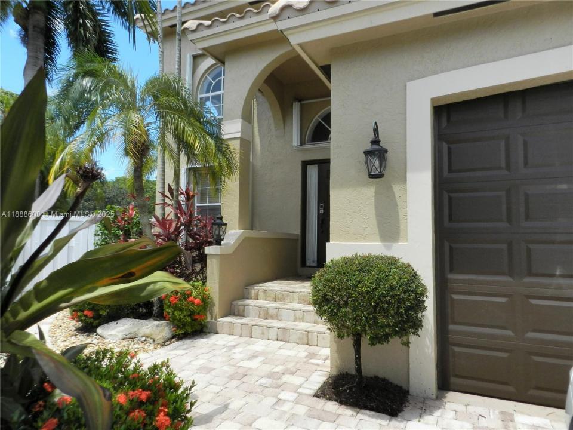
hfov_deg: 73.9
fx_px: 381
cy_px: 215
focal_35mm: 23
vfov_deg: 58.9
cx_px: 286
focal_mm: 4
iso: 160
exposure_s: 1/800
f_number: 4
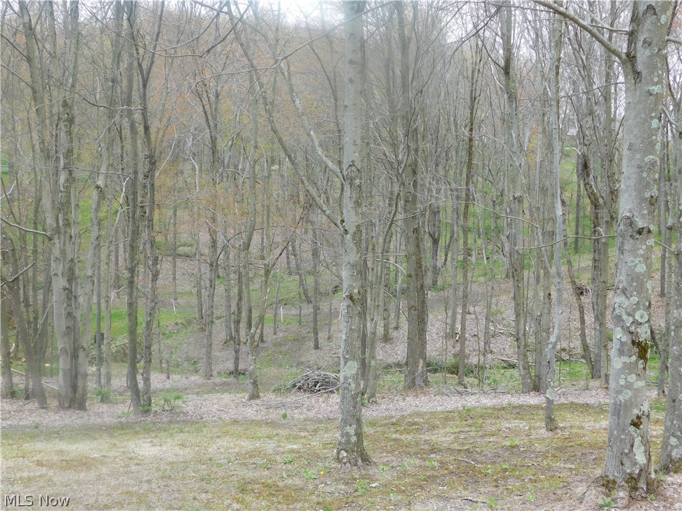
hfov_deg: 46.8
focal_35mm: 40
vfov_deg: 36.0
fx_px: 788
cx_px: 341
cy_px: 256
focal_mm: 7.1
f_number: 3.6
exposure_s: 1/200
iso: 125
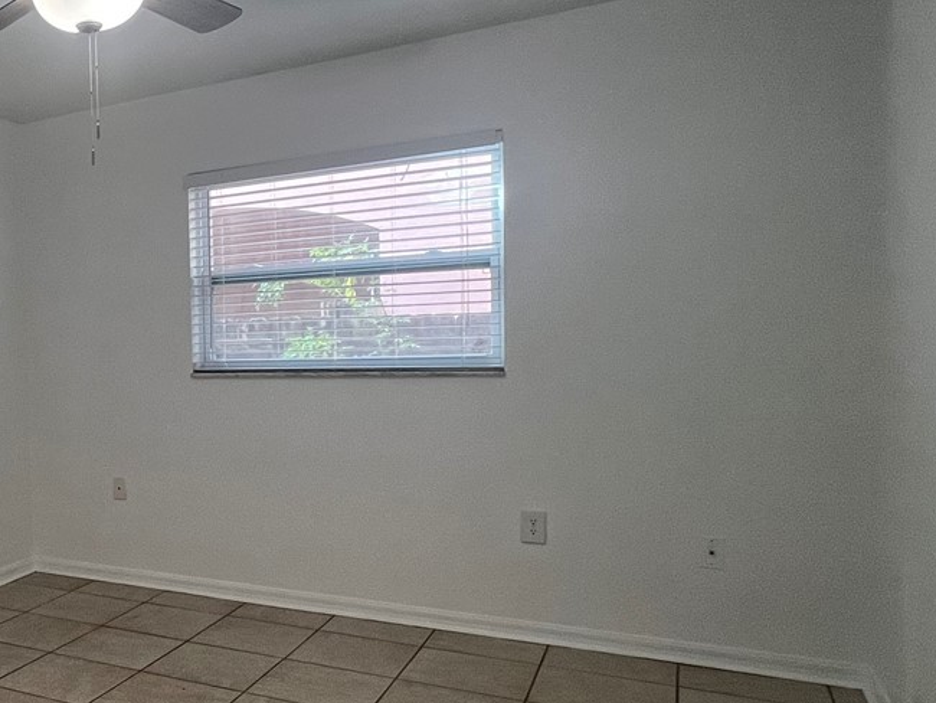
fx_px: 866
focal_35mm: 32
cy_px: 379
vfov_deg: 44.2
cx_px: 0
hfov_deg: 47.2
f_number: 1.8
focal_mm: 1.57
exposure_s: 1/60
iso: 160
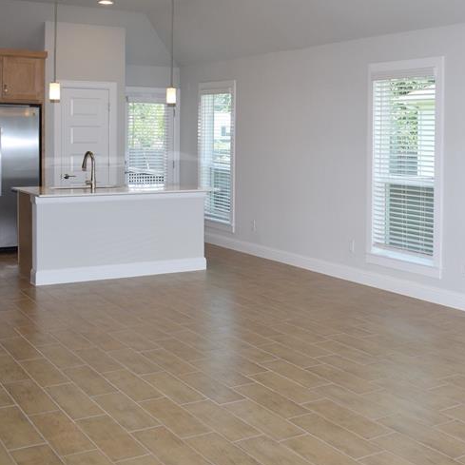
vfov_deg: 35.0
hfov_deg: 34.4
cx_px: 363
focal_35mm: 48
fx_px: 729
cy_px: 156
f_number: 5.6
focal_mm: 18
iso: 400
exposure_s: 1/125
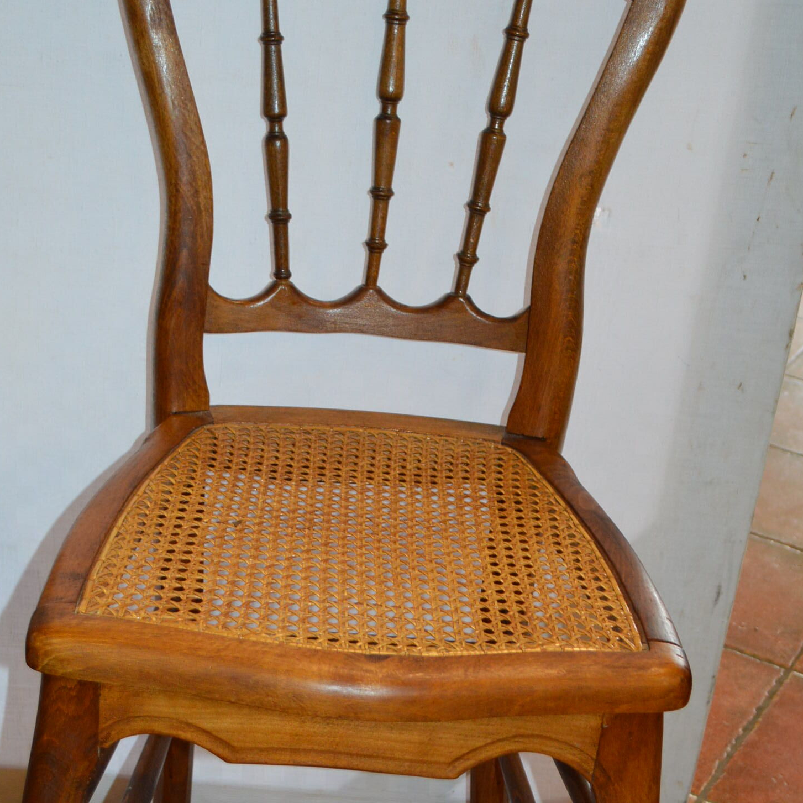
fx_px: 1522
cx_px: 404
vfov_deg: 29.4
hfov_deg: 29.6
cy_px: 511
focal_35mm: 58
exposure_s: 1/60
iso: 640
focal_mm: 22
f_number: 4
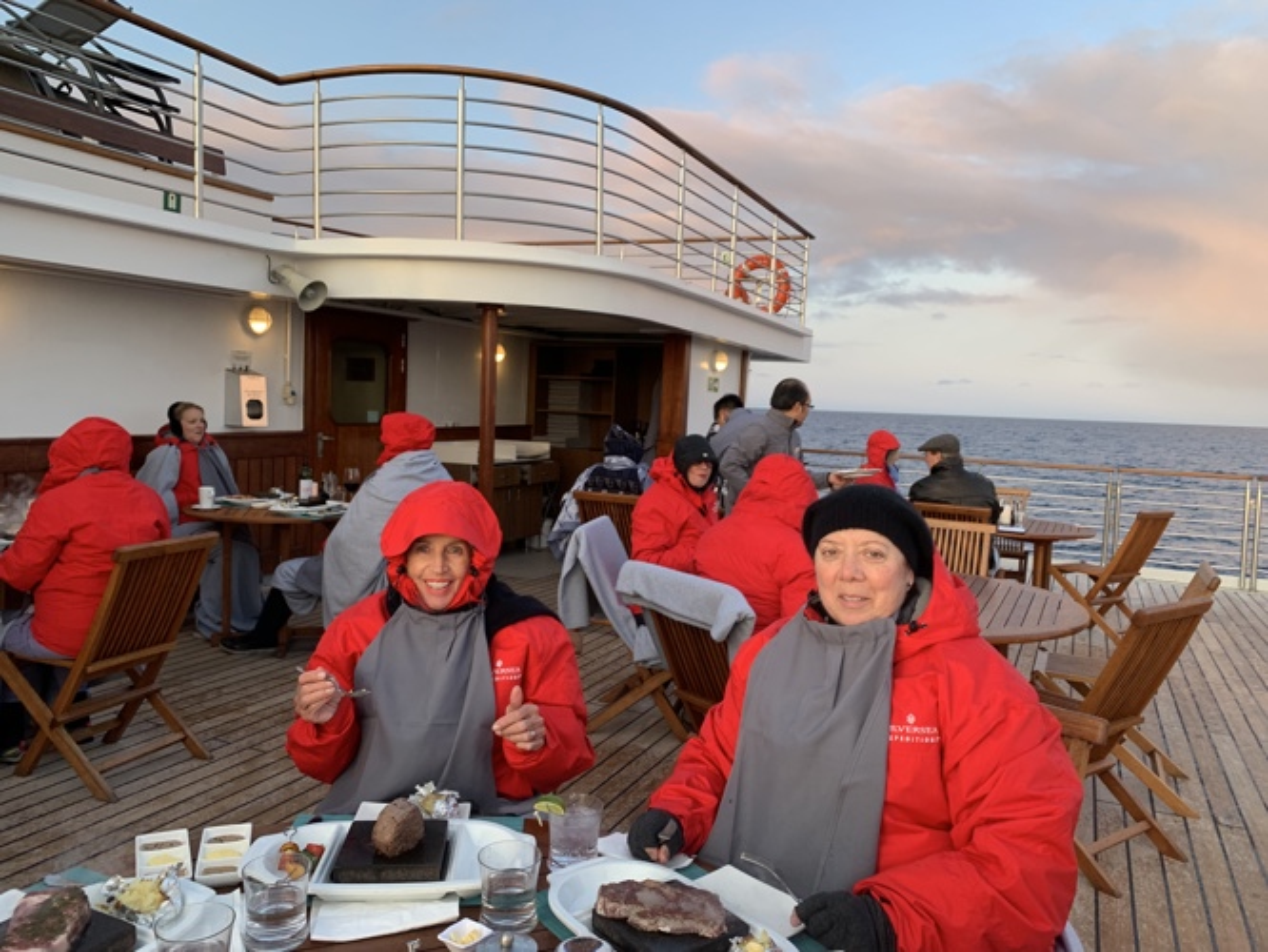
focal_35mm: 26
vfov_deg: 53.1
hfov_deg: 67.3
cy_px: 476
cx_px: 634
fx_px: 953
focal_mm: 4.25
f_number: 1.8
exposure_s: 1/122
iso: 40
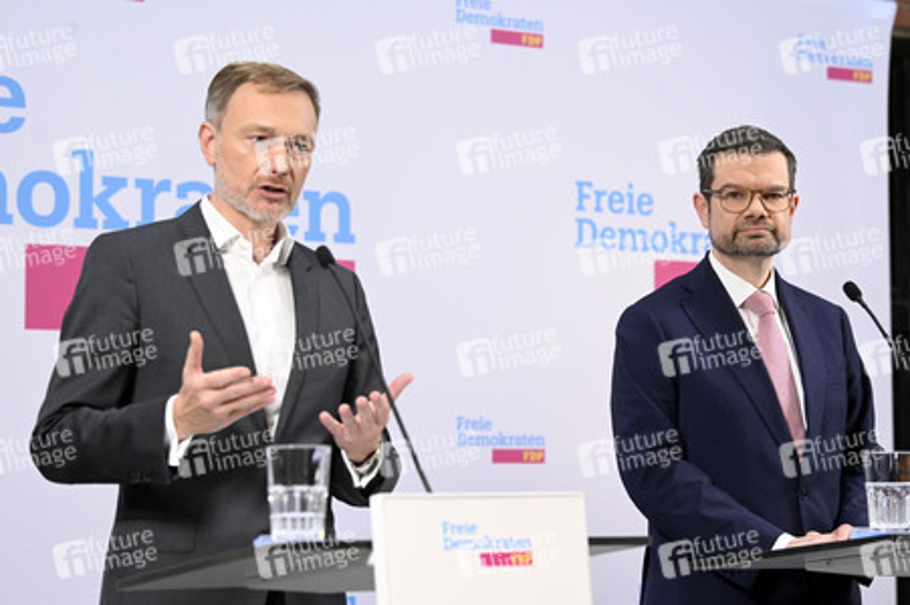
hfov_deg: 21.5
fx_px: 2400
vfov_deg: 14.4
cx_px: 455
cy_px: 302
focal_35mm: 95
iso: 5000
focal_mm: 95
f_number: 4
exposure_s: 1/800
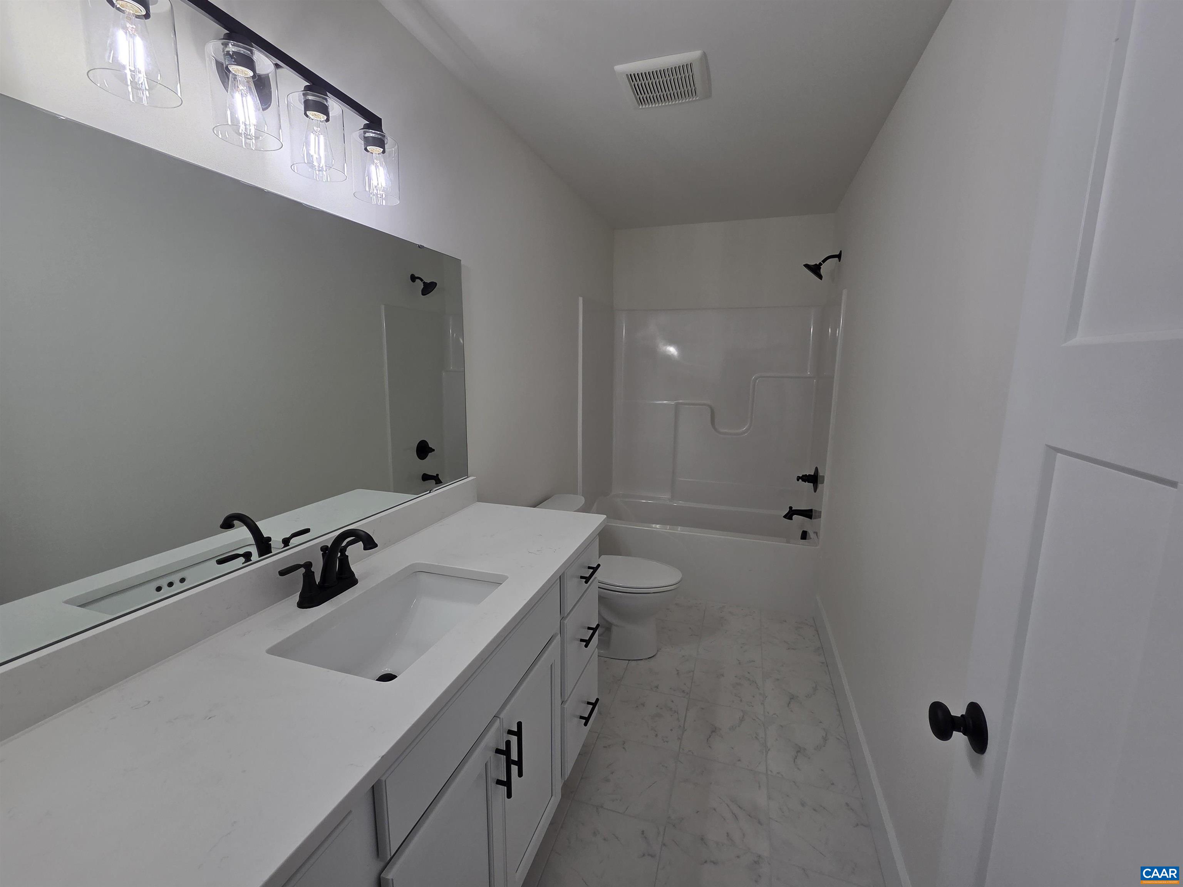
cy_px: 444
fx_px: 444
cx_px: 592
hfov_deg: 106.2
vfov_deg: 89.9
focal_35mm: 13
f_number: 2.2
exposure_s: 1/120
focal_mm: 2.2
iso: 50
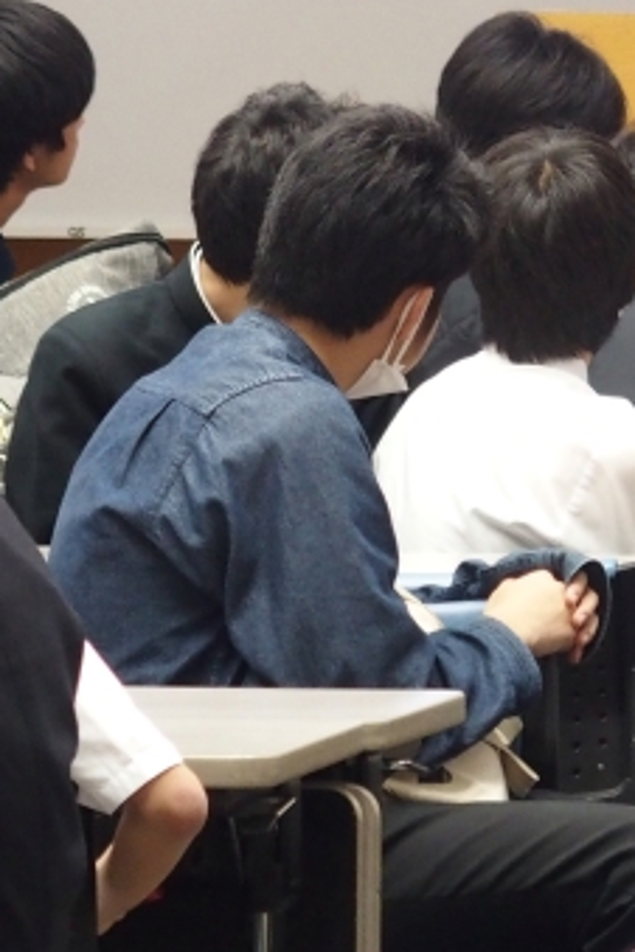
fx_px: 12990
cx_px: 486
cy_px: 233
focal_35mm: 491
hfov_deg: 2.8
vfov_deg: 4.2
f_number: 2.8
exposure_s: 1/100
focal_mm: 42.5
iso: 800
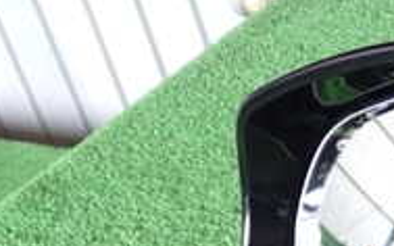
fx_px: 1299
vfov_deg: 10.6
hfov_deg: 16.1
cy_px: 329
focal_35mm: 121
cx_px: 546
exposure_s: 1/80
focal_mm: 6.37
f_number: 2.5
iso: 200
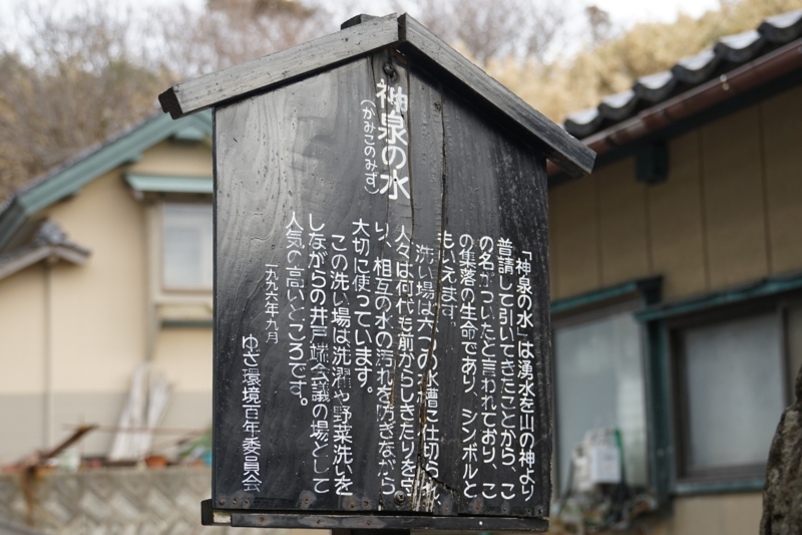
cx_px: 401
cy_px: 268
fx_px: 1670
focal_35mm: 75
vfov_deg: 18.2
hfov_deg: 27.0
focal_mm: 50
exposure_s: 1/160
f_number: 5.6
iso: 125
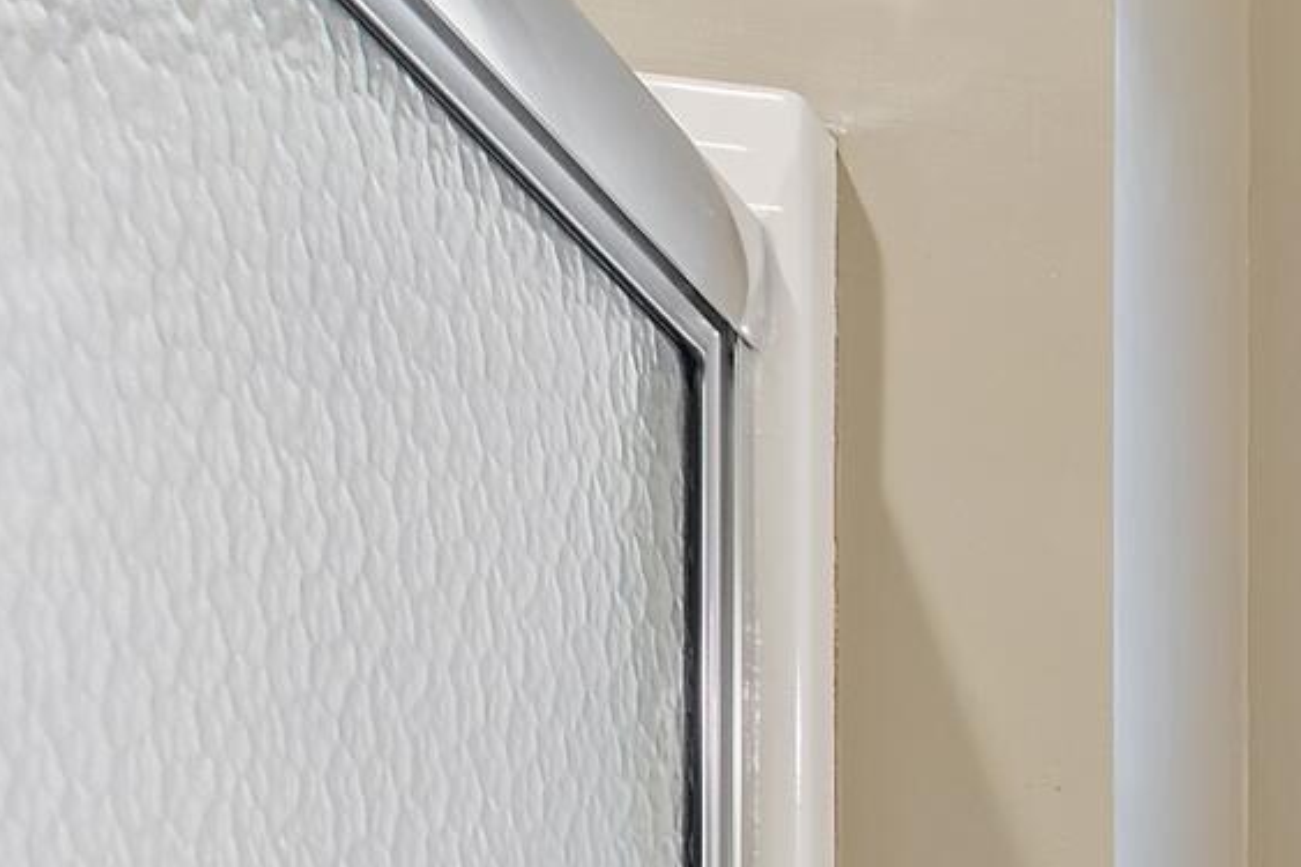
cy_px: 1776
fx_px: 2890
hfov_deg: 16.7
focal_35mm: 80
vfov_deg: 14.1
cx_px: 2789
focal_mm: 10
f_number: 4.5
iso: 100
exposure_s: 1/2
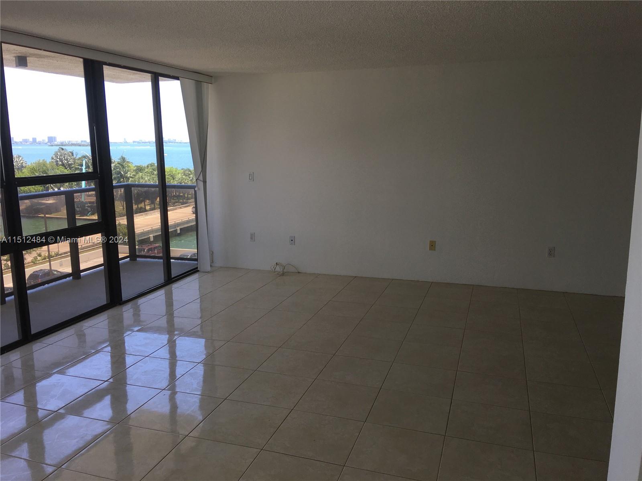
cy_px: 240
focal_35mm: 29
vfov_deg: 48.2
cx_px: 321
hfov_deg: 61.7
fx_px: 538
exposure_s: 1/315
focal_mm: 4.15
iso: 25
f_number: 2.2
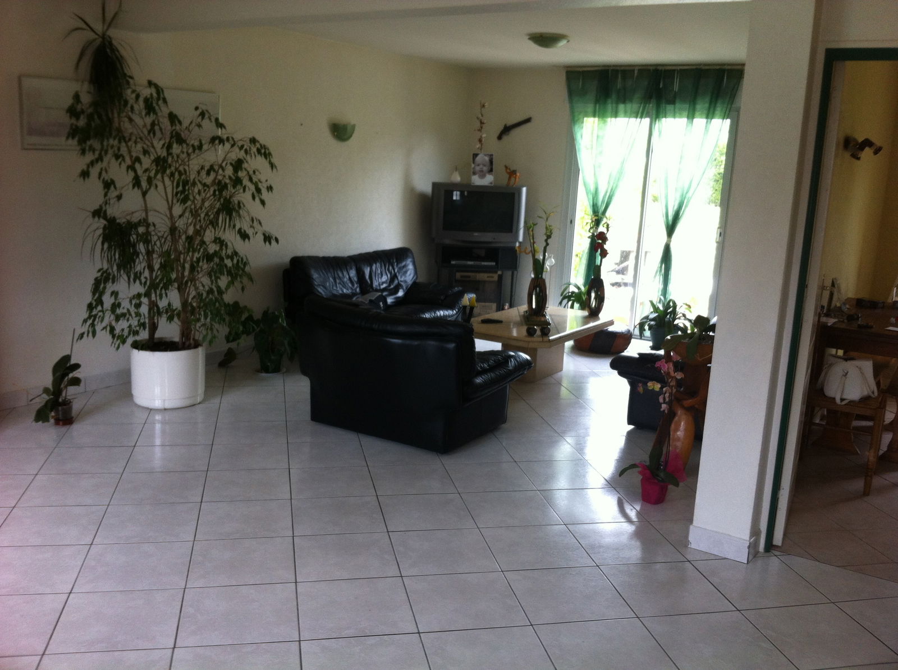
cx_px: 449
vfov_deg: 40.6
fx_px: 907
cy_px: 335
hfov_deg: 52.7
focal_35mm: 35
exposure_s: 1/40
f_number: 2.8
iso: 80
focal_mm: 3.85
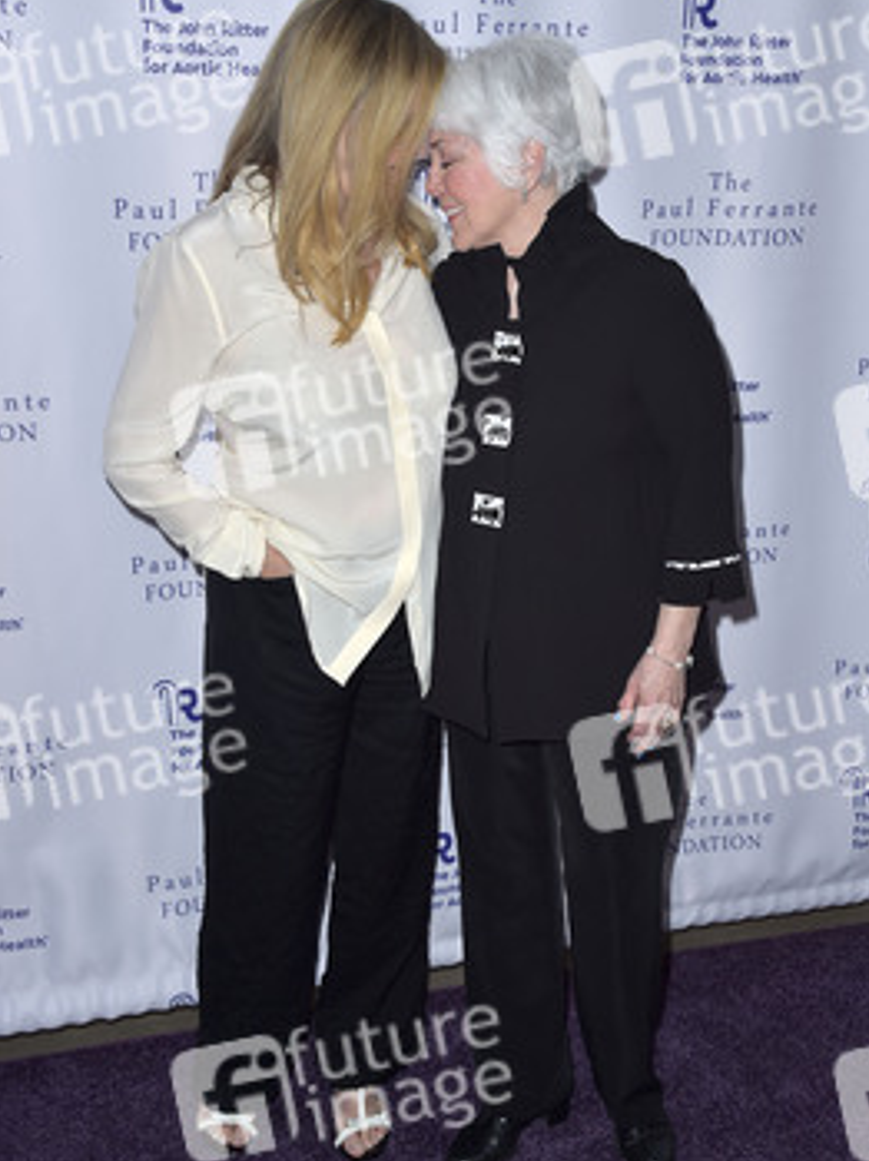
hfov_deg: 32.8
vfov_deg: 43.0
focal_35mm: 44
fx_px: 1475
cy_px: 587
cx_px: 439
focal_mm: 40
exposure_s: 1/250
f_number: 6.3
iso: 400
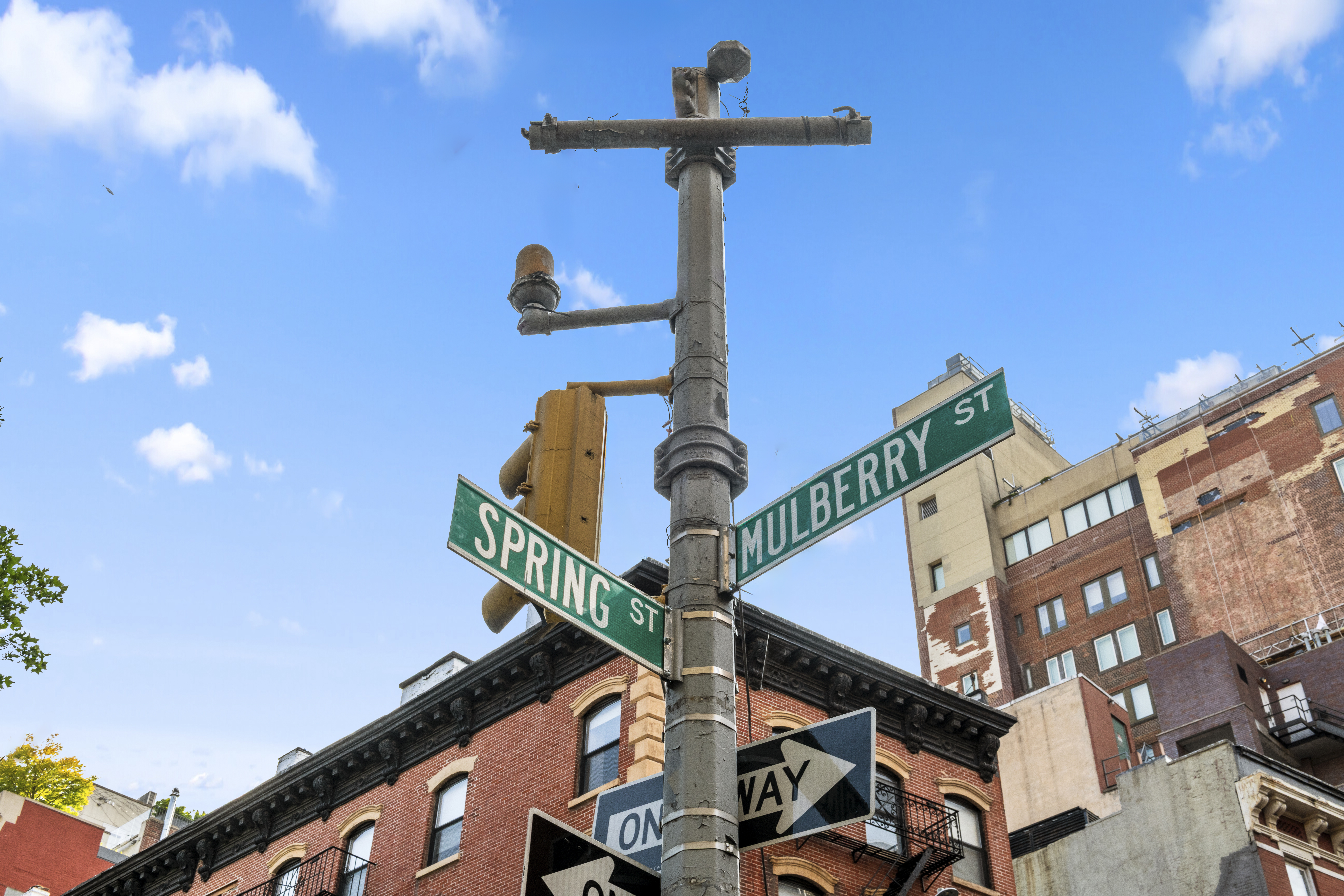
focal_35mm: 38
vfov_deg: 35.1
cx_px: 672
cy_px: 448
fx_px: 1419
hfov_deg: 50.7
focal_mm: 38
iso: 200
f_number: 13
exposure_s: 1/100
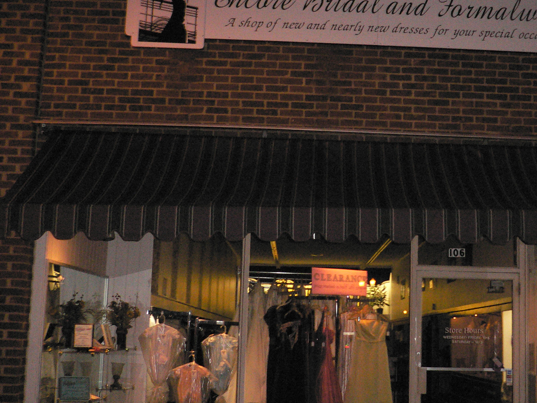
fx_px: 745
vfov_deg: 30.3
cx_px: 357
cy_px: 214
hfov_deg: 39.2
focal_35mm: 48
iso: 400
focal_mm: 5.8
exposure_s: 1/60
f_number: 2.8
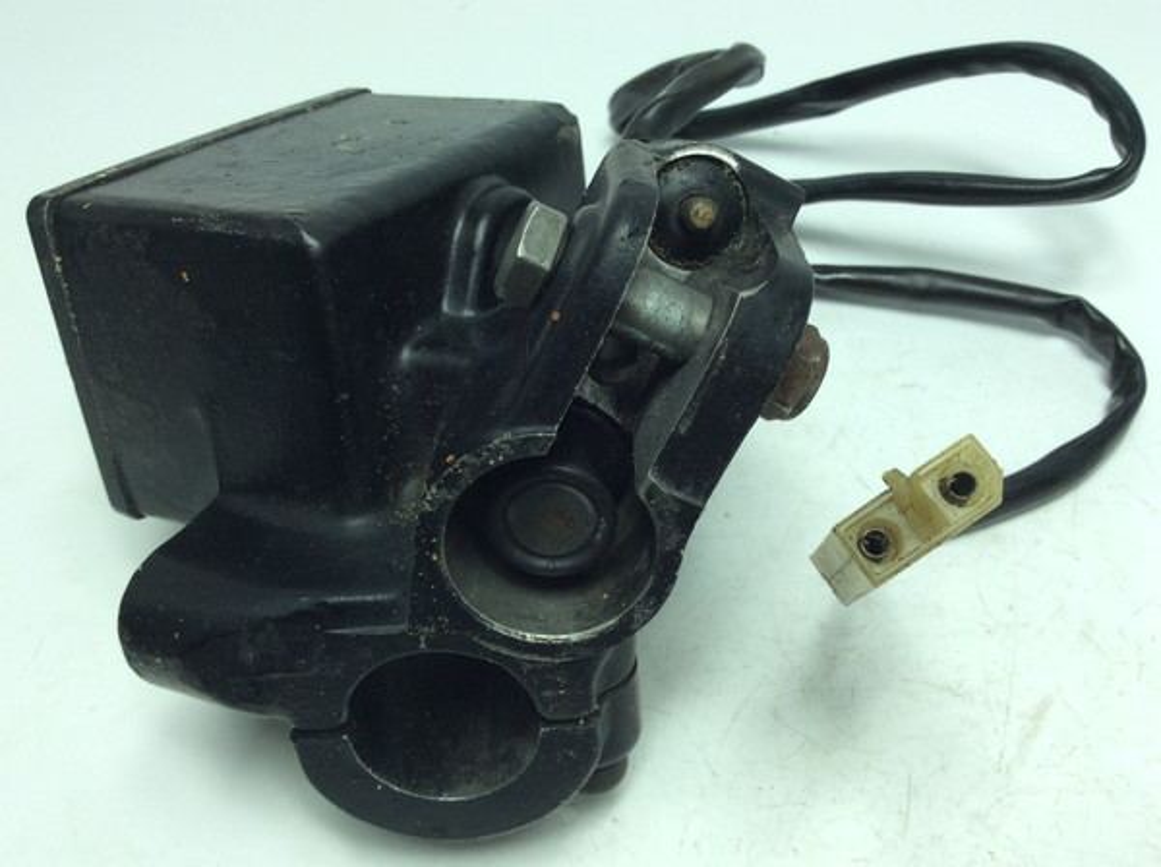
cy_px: 434
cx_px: 580
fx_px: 1072
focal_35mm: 32
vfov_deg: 44.0
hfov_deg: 56.9
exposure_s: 1/253
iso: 32
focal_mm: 3.3
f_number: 2.4
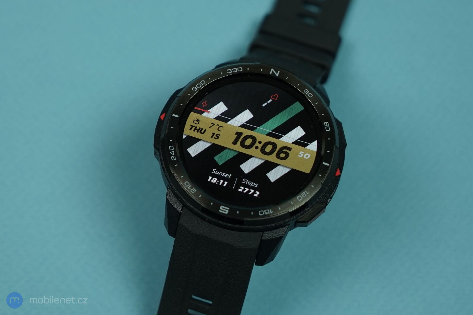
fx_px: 657
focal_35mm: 50
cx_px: 236
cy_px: 158
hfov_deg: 39.6
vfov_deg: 27.0
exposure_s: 1/160
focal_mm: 50
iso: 320
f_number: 4
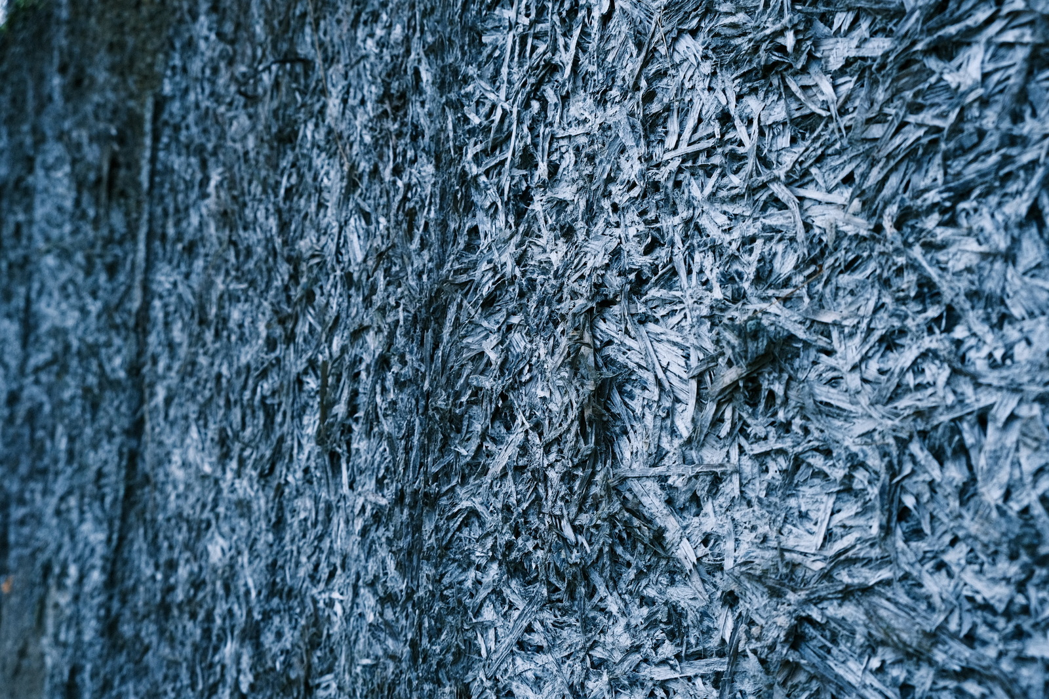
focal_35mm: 31
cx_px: 524
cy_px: 350
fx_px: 903
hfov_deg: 60.3
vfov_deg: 42.3
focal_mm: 20.5
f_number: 5.6
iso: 800
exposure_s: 1/28
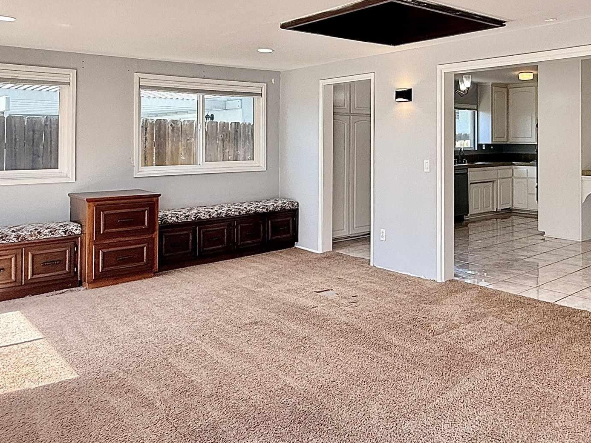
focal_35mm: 31
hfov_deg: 56.6
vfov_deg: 44.5
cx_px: 410
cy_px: 133
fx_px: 529
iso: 64
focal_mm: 2.22
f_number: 2.2
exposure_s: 1/168
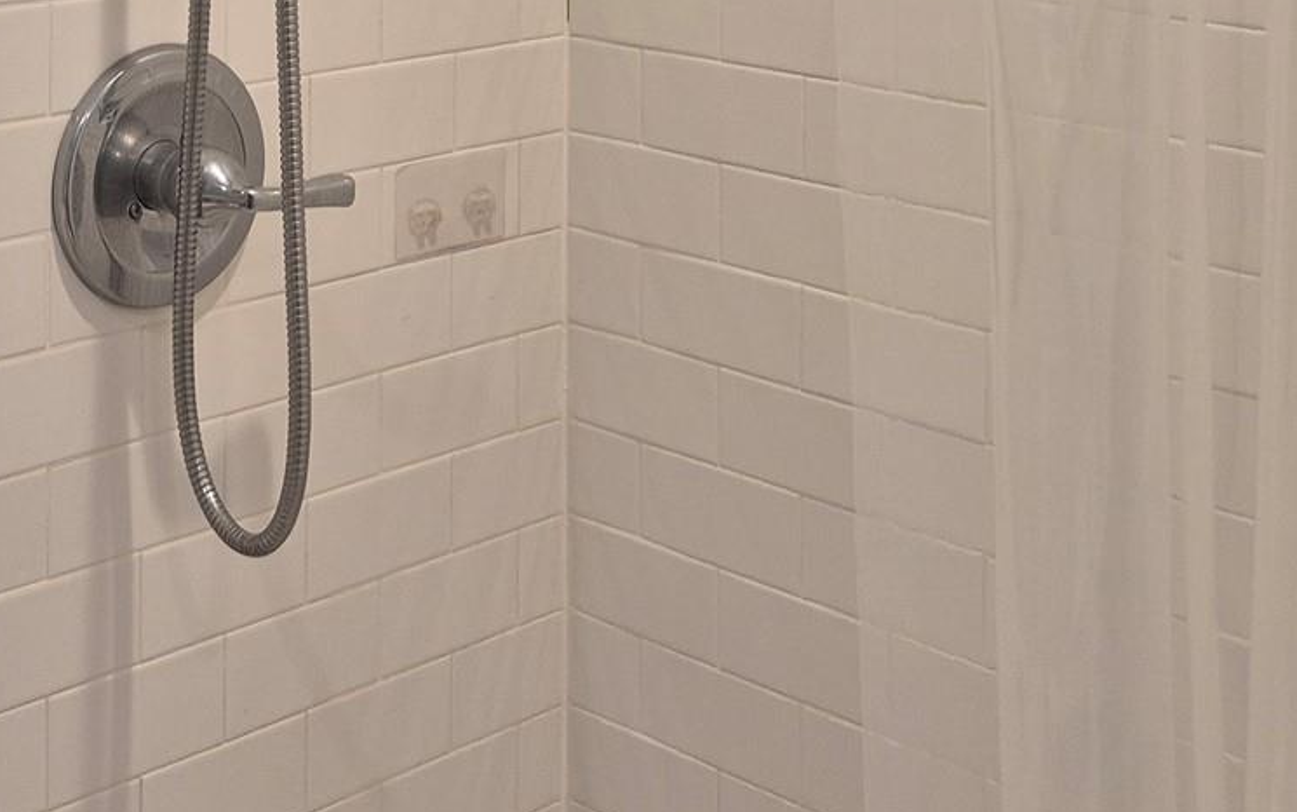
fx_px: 2369
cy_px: -267
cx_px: 341
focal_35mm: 67
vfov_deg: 18.0
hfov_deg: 30.2
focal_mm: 5.4
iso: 80
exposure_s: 1/120
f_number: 1.8
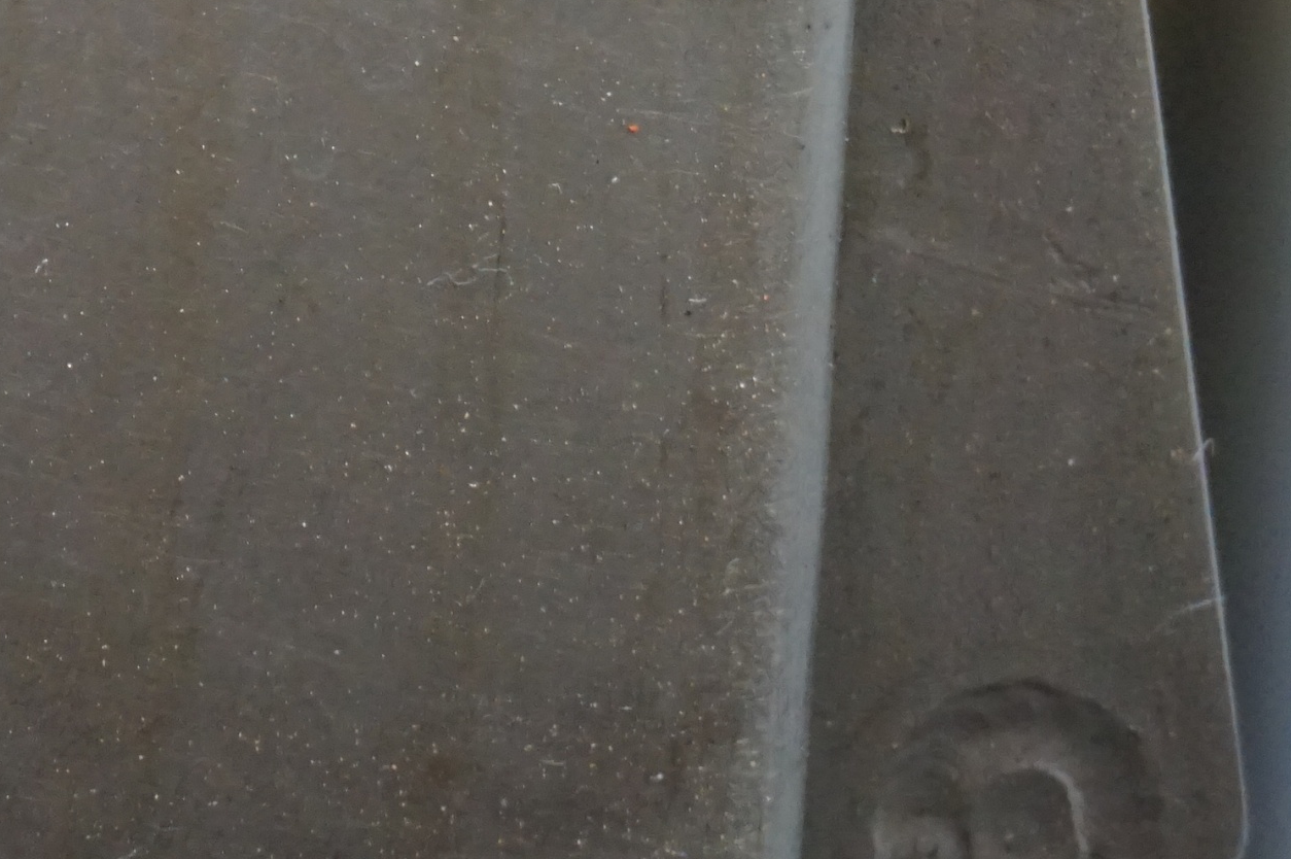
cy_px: -247
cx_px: -38
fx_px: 5457
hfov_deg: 13.3
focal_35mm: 152
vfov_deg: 8.9
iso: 3200
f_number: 5.6
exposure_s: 1/60
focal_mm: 39
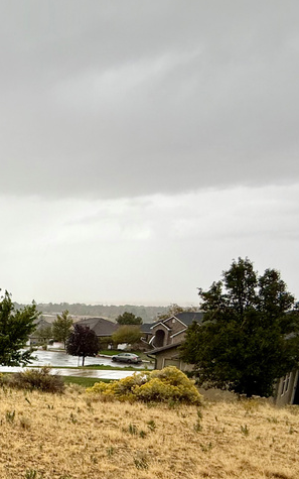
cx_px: -123
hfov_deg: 28.9
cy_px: 376
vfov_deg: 55.8
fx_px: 417
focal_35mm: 32
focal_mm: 2.22
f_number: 2.2
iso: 50
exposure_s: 1/241
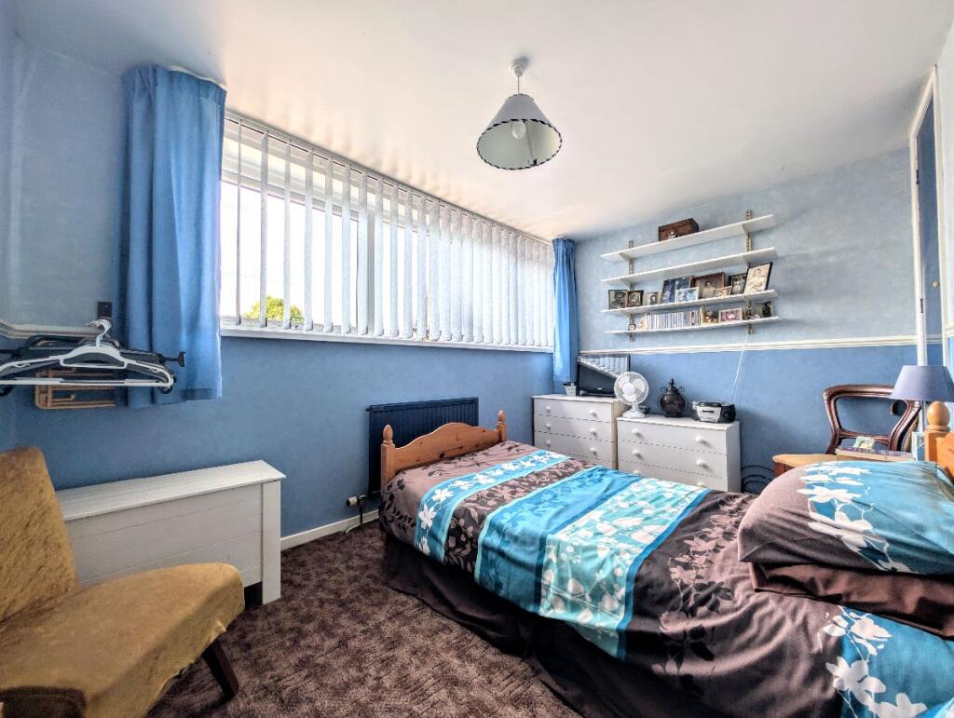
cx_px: 477
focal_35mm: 12
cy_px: 359
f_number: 1.7
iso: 58
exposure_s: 1/410
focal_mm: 2.02
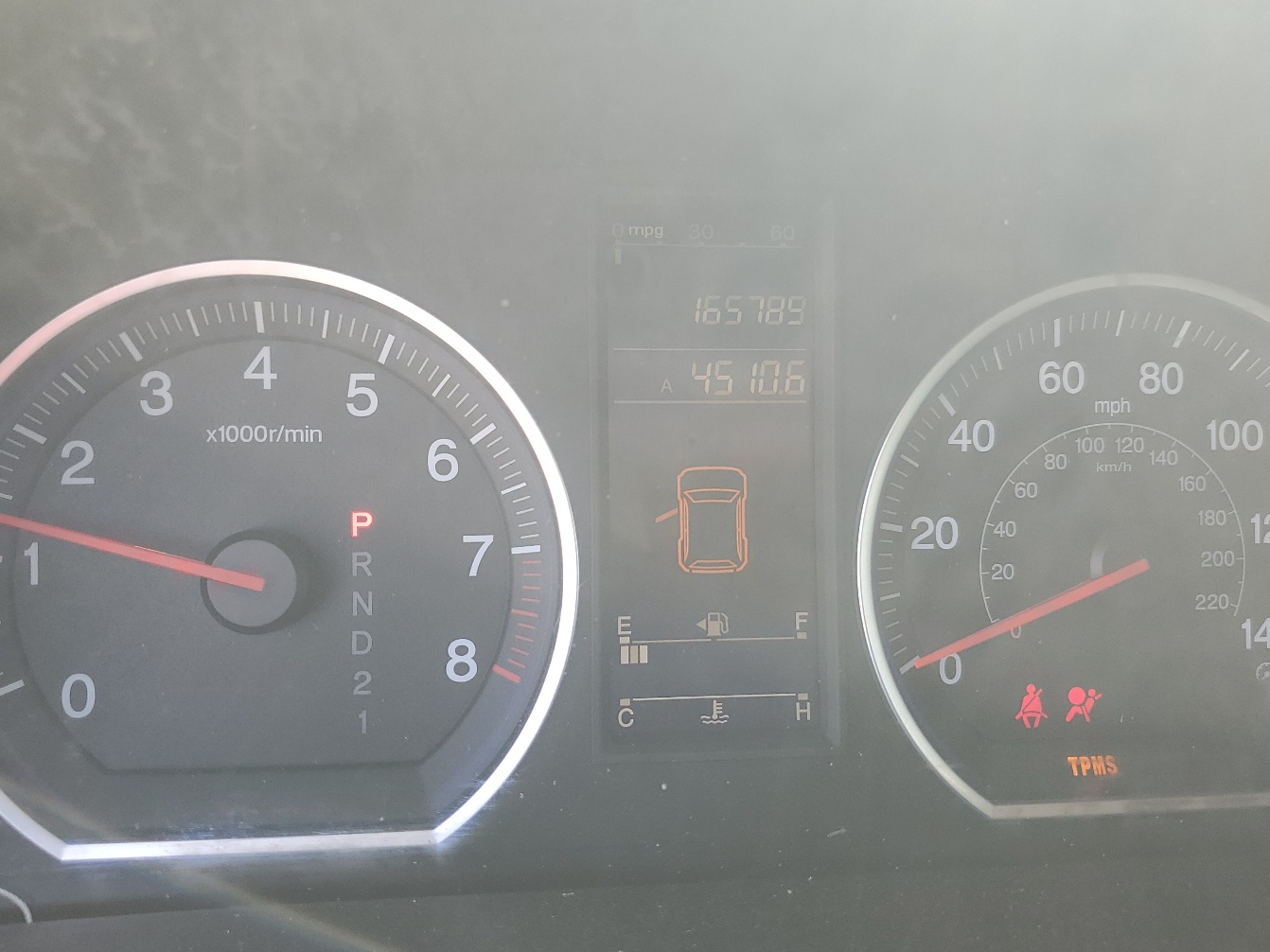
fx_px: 1137
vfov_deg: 45.4
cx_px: 668
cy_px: 498
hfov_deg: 58.3
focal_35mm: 31
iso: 50
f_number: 1.5
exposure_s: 1/152
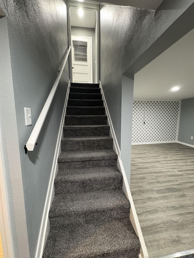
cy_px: 129
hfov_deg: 85.7
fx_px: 105
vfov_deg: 102.1
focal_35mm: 14
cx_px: 97
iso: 640
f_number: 2.2
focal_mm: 2.22
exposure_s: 1/40
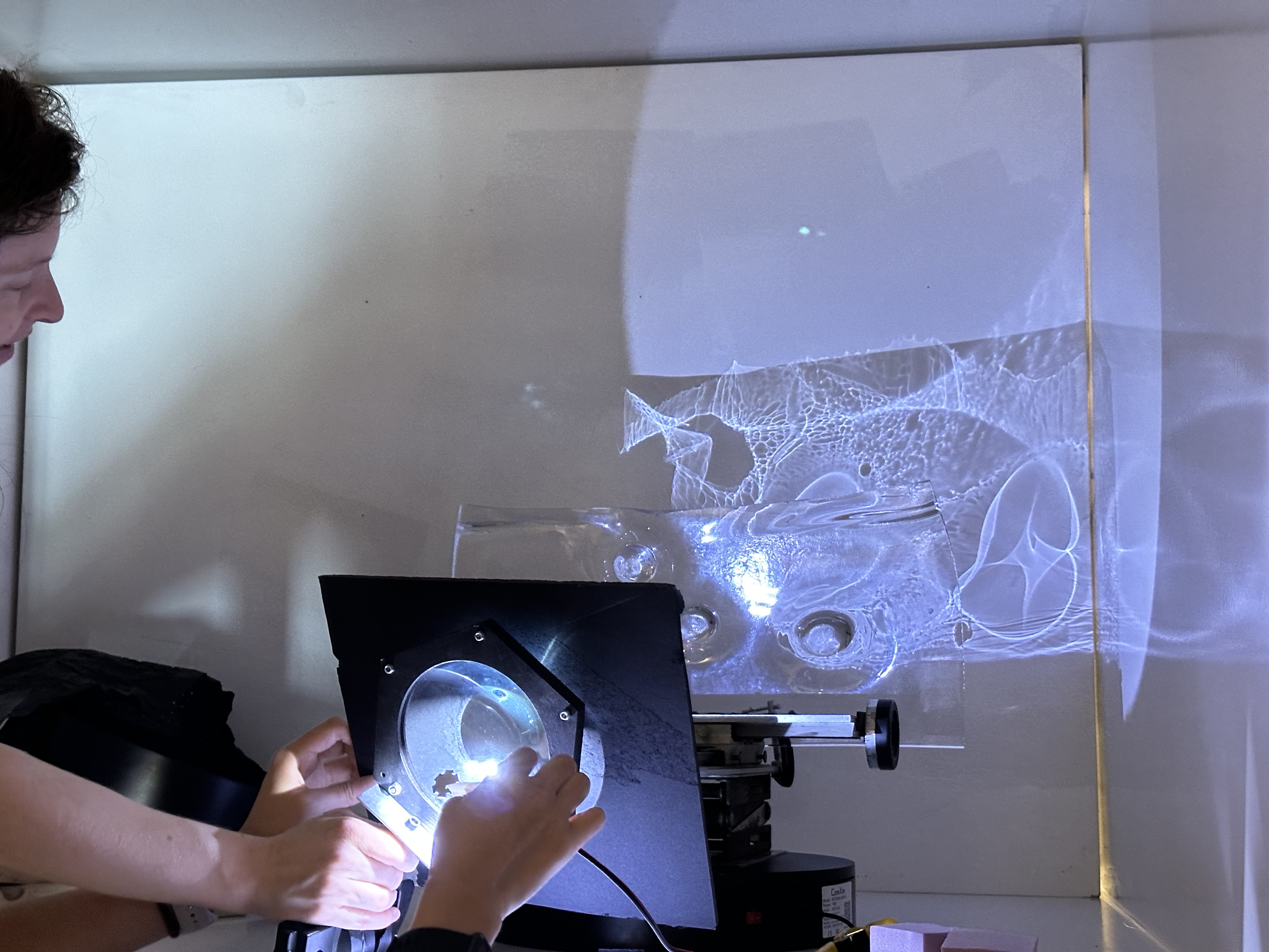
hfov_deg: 39.7
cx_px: 634
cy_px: 476
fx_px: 1760
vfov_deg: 30.3
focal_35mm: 48
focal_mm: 6.86
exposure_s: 1/40
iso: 400
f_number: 1.78
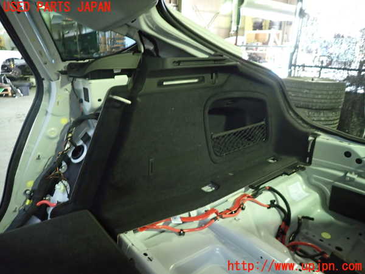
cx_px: 182
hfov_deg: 69.4
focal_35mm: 25
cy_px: 137
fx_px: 264
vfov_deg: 54.9
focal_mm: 4.5
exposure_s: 1/30
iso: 640
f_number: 2
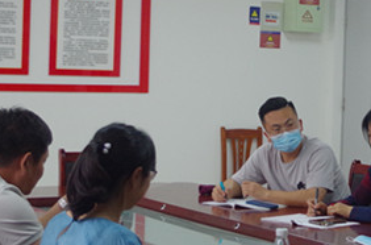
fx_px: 1274
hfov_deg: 16.3
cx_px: 345
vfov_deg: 11.0
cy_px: 80
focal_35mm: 124
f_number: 4
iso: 1600
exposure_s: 1/60
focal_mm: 30.63
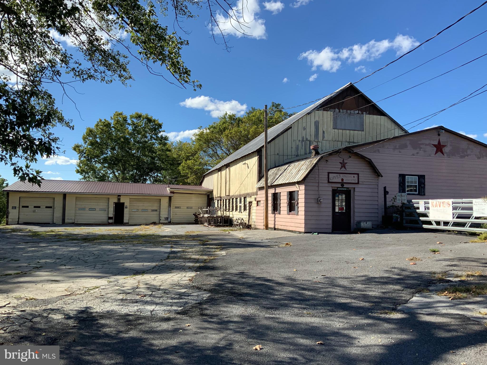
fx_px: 408
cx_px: 244
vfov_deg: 48.2
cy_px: 182
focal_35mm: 29
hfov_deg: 61.7
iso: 16
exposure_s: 1/1675
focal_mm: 3
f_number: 1.8
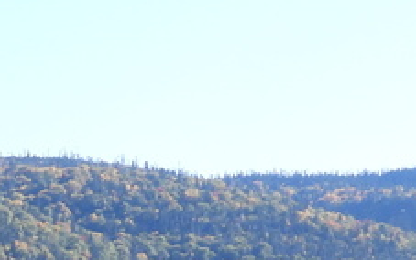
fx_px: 2370
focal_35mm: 209
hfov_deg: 9.1
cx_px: -542
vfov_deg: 6.1
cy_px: 579
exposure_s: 1/640
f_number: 3.2
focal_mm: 6.2
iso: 100
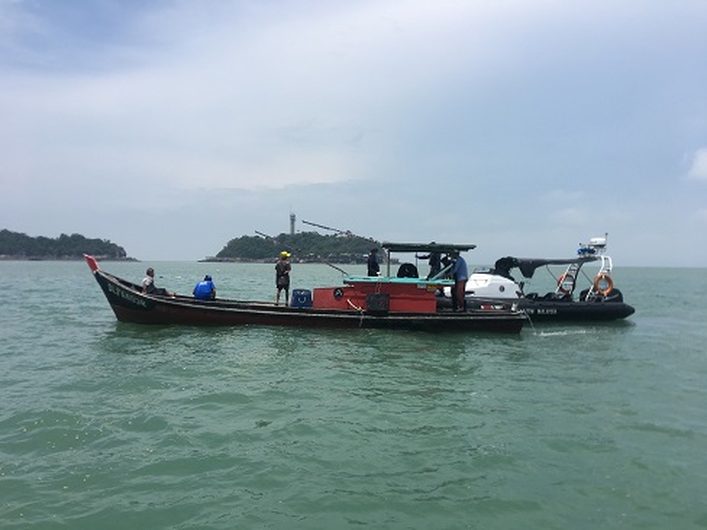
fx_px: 592
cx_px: 354
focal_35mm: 29
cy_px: 265
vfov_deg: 48.2
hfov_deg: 61.7
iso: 25
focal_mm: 4.15
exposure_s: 1/3077
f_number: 2.2
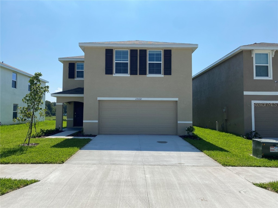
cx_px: 139
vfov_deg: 53.1
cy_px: 104
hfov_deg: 67.3
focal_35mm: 26
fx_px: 209
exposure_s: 1/4808
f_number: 1.8
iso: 32
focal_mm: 4.25
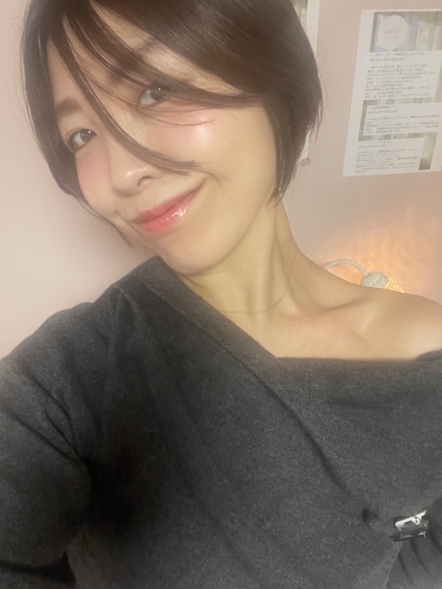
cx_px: 221
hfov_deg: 46.8
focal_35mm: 30
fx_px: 511
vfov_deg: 60.0
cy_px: 294
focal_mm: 2.71
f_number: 2.2
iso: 320
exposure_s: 1/33
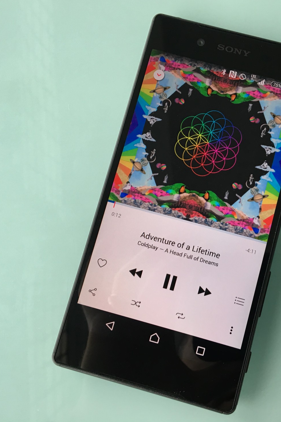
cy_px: 208
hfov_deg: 32.3
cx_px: 192
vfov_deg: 47.4
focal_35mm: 41
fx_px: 480
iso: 25
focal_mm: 4.15
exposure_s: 1/30
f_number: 2.2
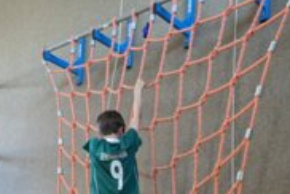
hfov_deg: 35.0
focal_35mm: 57
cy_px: 258
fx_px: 460
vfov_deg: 21.4
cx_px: 140
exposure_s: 1/100
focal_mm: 5.43
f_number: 1.89
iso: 245
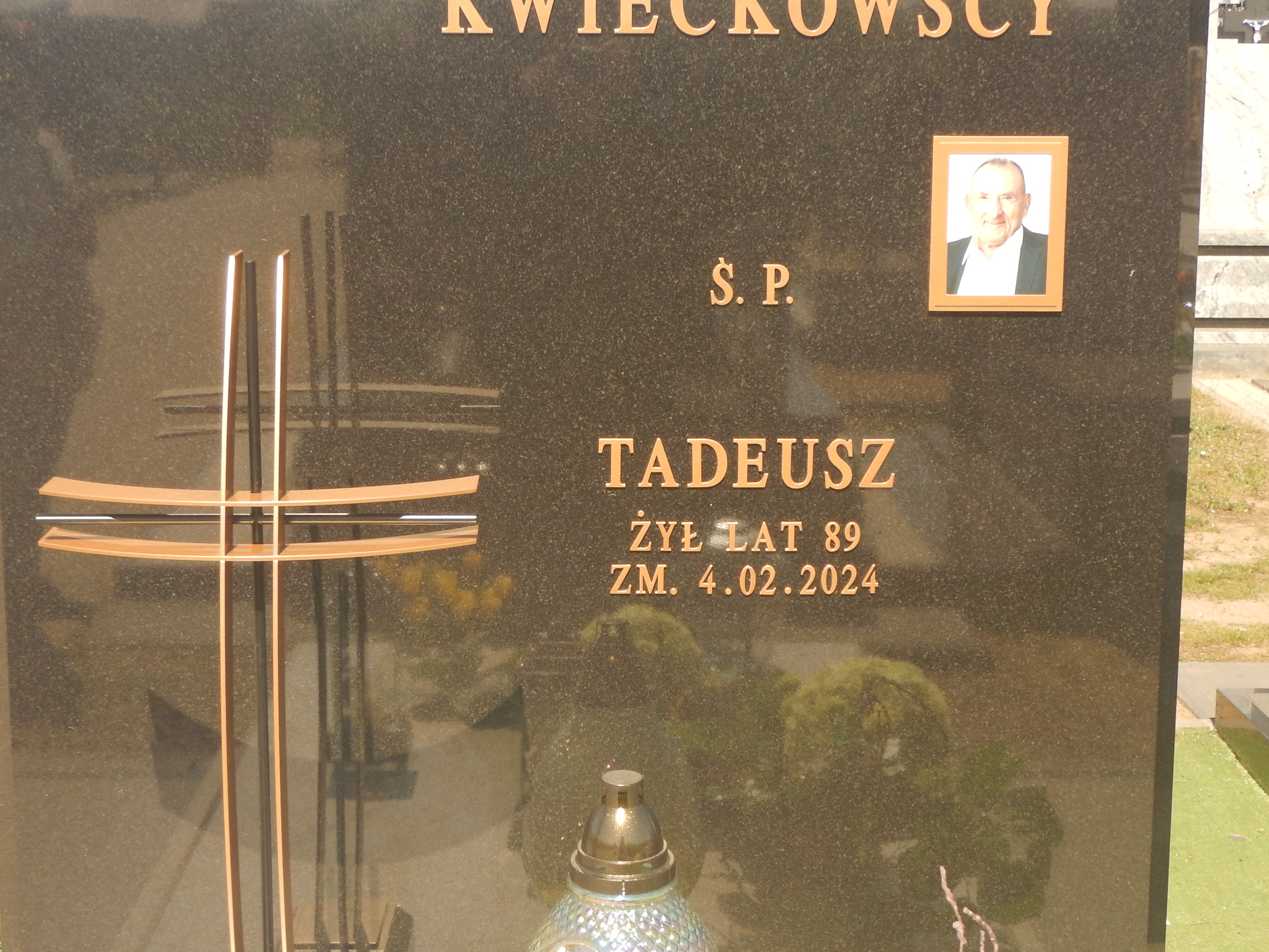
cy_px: 486
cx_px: 597
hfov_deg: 30.3
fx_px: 2346
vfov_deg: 22.9
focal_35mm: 64
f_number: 4.3
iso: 125
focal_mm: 7.8
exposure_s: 1/400
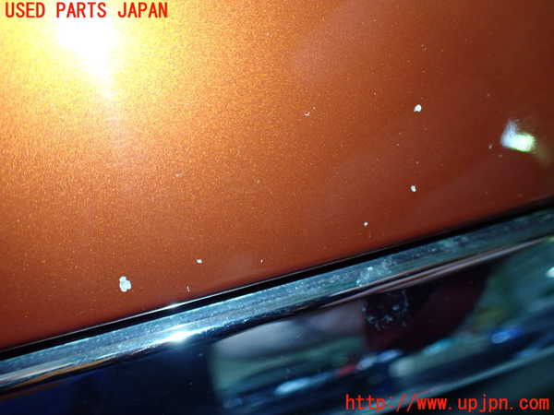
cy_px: 208
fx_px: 480
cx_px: 277
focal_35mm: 30
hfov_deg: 60.0
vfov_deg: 46.8
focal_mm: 5.4
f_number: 2.3
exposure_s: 1/125
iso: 500
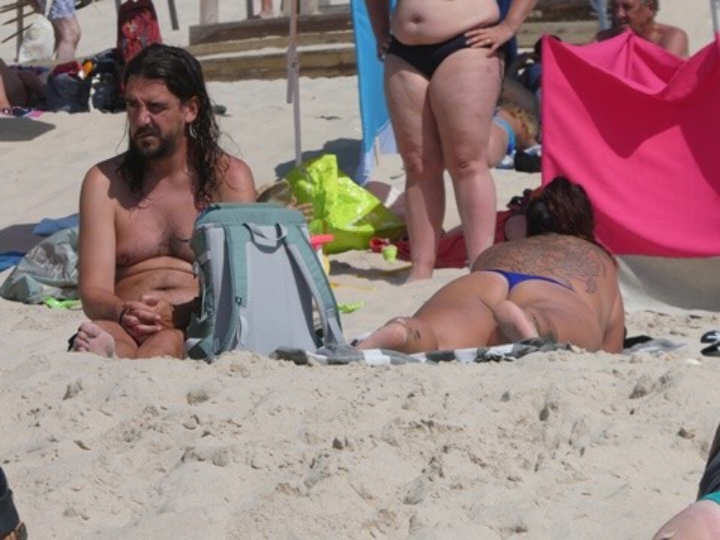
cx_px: 360
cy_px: 270
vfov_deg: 4.6
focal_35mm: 322
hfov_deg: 6.2
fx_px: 6697
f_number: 5.9
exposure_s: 1/640
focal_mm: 57.7
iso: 80
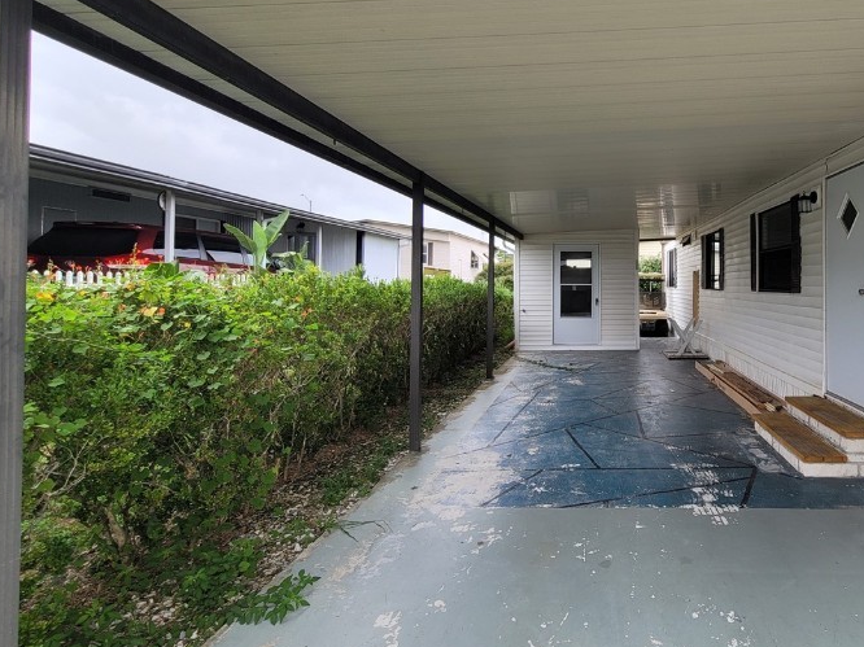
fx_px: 499
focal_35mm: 20
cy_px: 271
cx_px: 611
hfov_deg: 77.6
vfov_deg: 65.5
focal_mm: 2.2
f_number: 2.2
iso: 50
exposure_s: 1/373
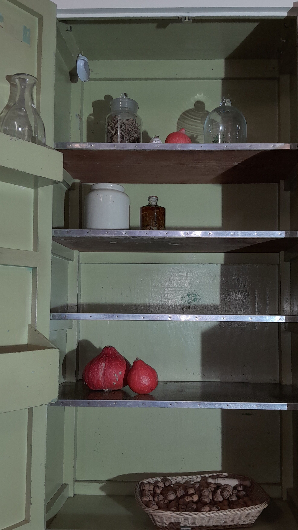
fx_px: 464
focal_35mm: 33
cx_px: 180
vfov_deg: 59.5
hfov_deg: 35.5
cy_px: 279
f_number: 1.8
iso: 125
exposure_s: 1/50
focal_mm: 3.98
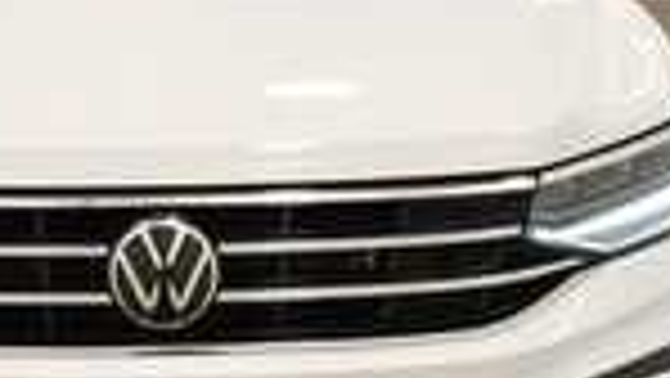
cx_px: 193
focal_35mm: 79
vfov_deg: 15.3
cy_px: 187
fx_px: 1404
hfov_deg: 26.6
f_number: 5.6
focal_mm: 19
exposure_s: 1/250
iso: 640
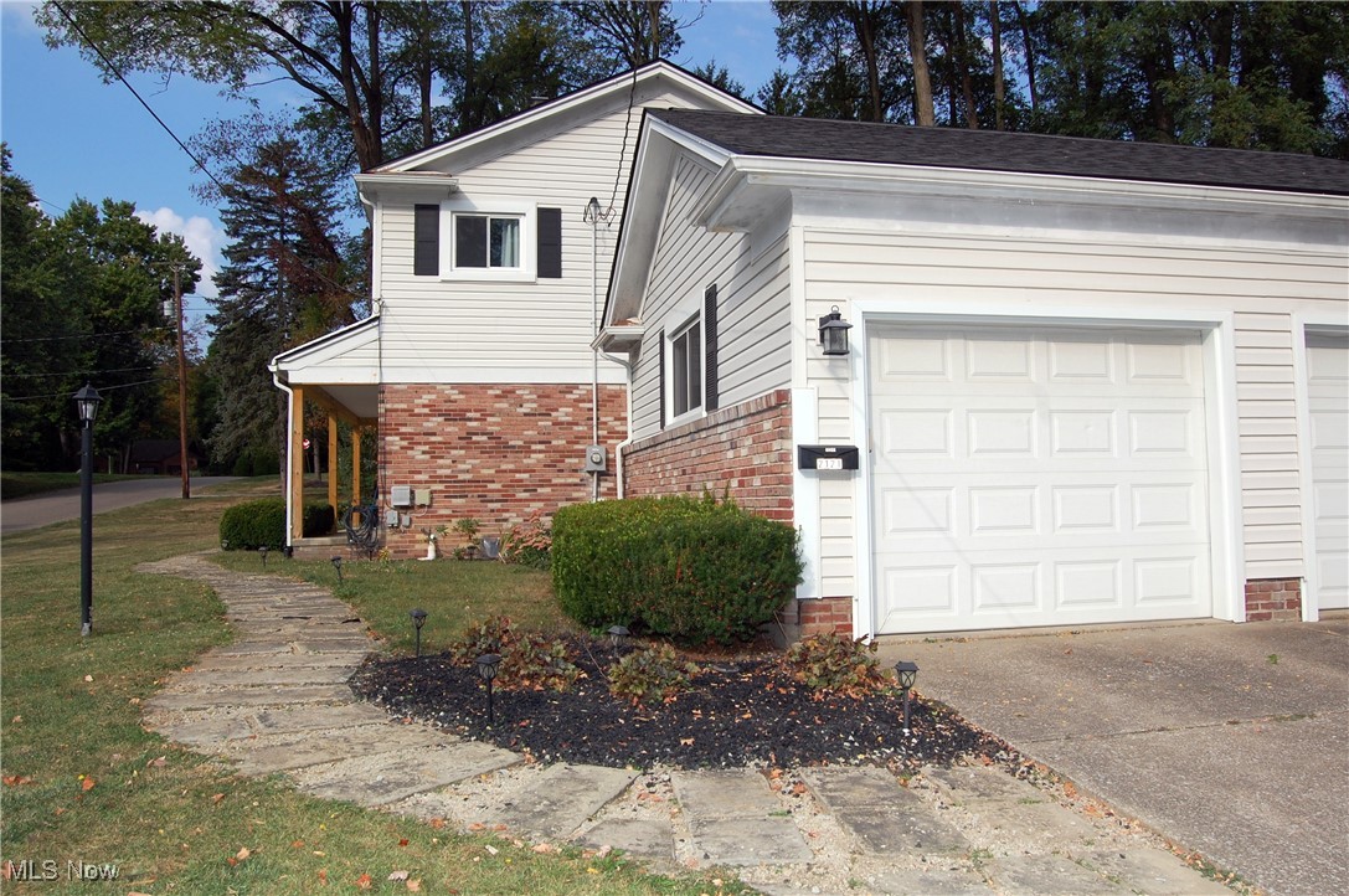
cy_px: 448
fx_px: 1011
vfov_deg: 47.8
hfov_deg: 67.4
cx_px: 674
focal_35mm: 27
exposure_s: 1/400
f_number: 10
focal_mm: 18
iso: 200
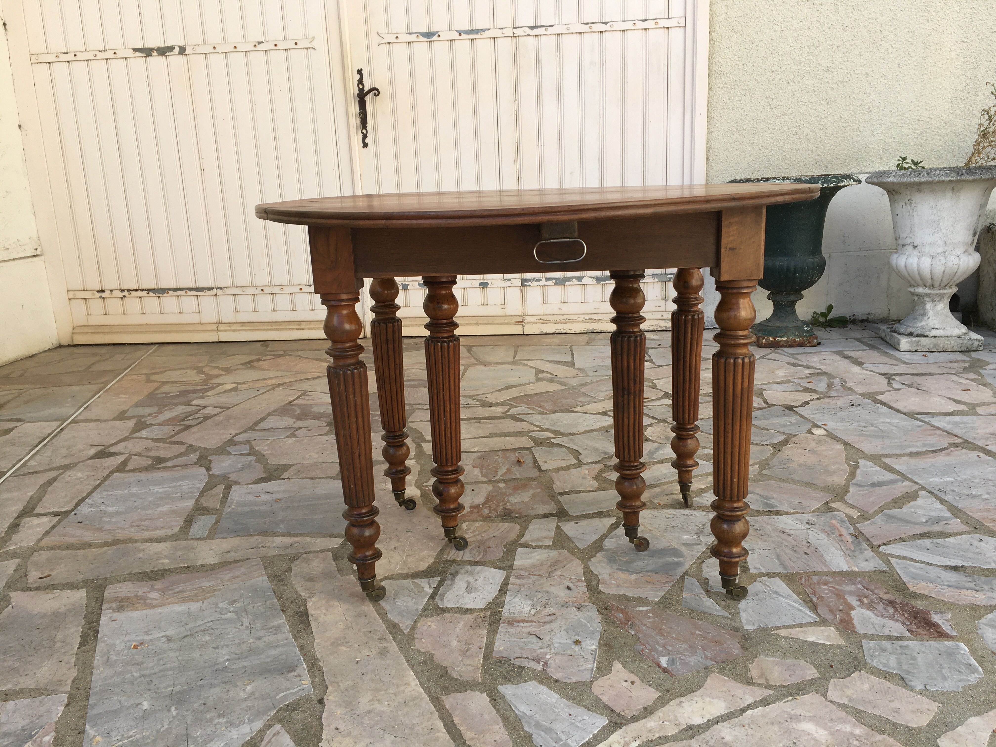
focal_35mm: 29
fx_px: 834
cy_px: 374
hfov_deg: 61.7
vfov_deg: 48.2
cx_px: 498
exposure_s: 1/478
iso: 25
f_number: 2.2
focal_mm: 4.15
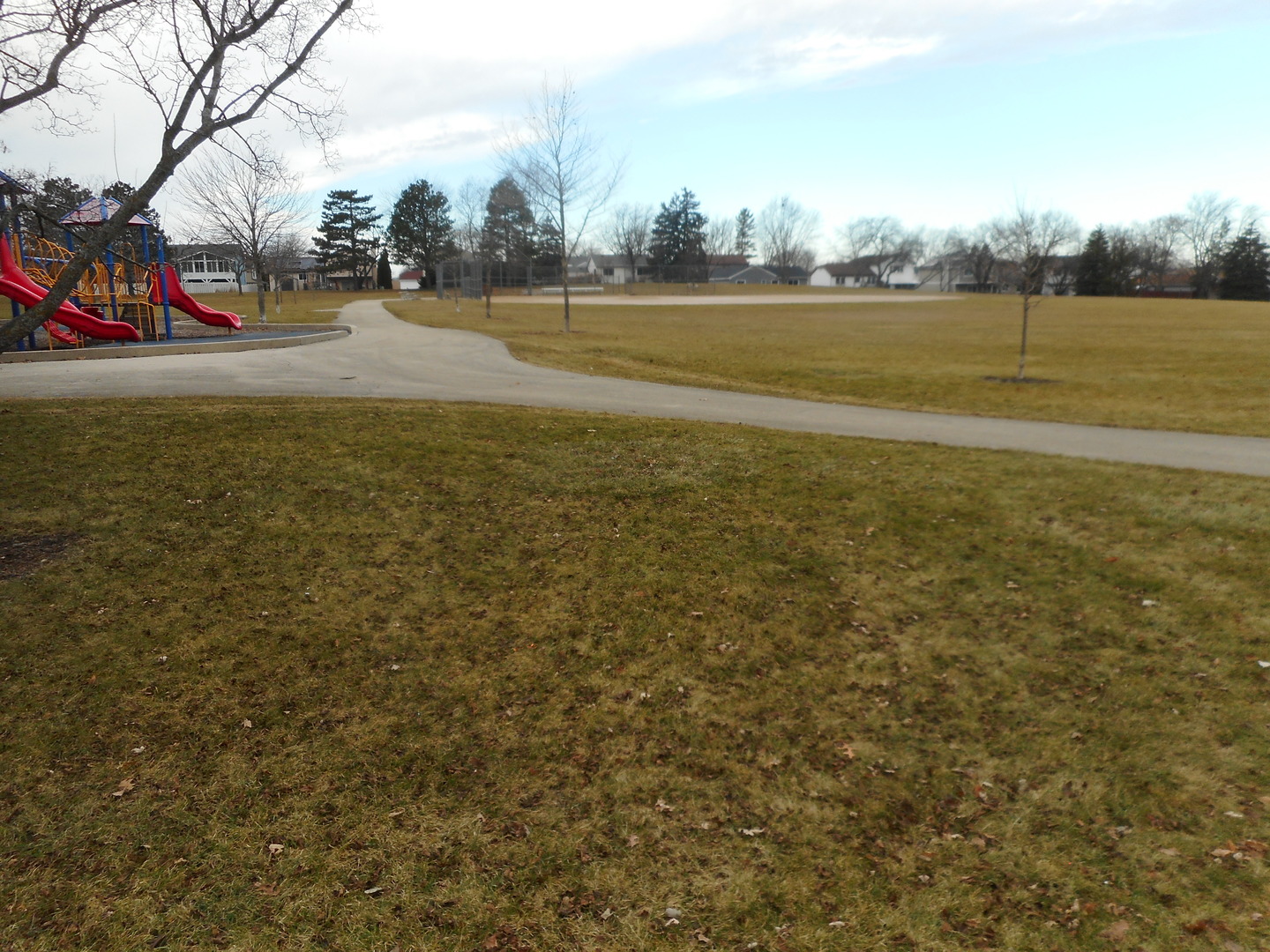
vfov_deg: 54.9
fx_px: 917
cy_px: 476
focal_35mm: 25
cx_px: 635
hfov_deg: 69.4
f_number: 3.7
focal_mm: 4.5
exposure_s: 1/200
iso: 80
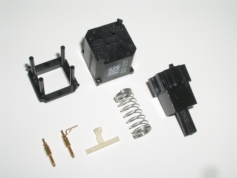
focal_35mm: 62
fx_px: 424
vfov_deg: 23.7
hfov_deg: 31.2
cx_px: 118
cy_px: 89
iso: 80
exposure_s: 1/60
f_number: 5.6
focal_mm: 10.2
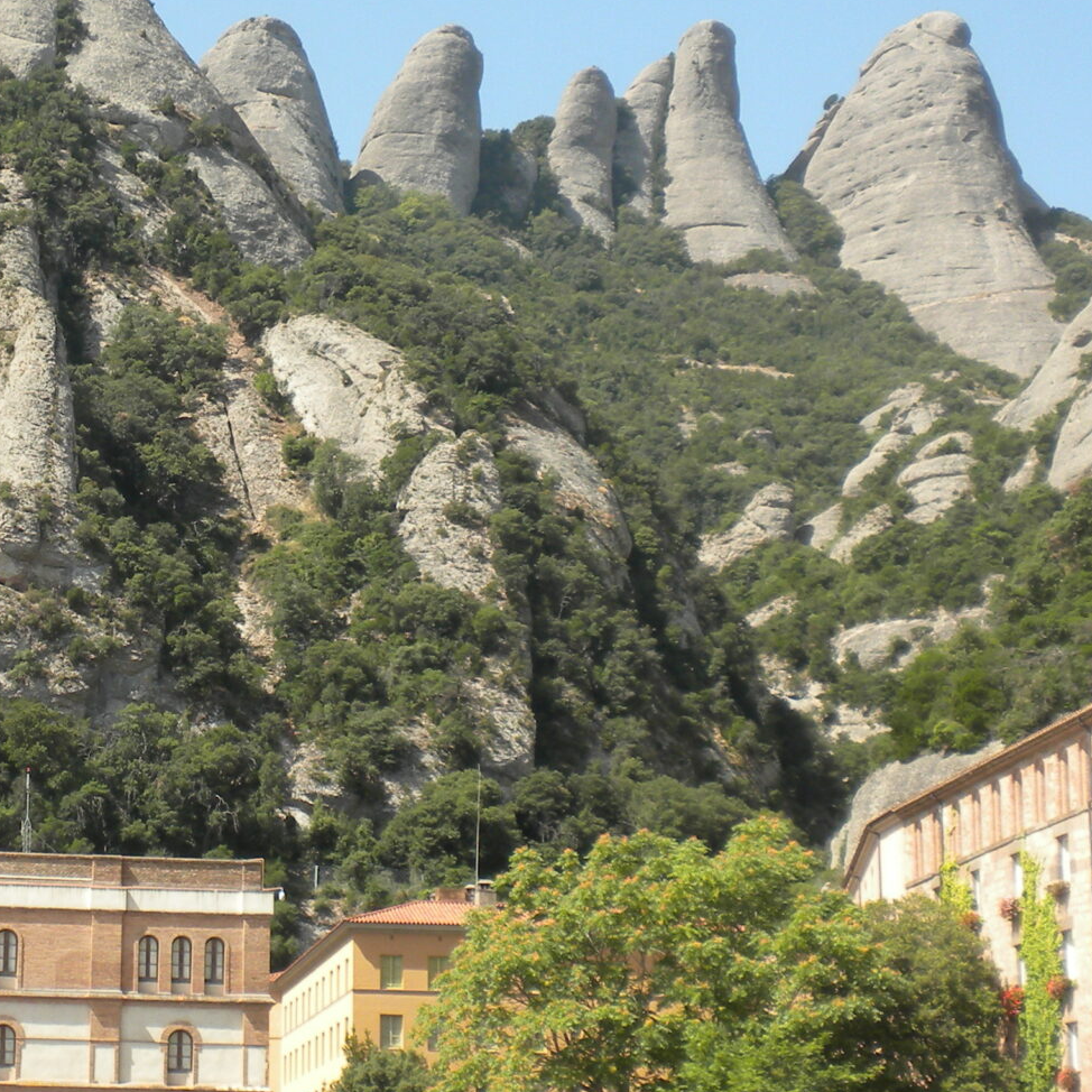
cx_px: 77
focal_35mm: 86
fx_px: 3069
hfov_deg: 19.7
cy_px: 611
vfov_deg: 20.2
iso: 64
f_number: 3.5
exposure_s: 1/417
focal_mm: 6.6
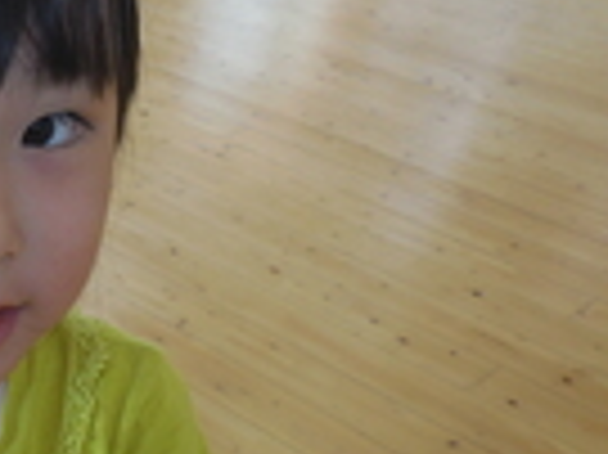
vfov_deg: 22.4
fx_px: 1141
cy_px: 315
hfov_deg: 27.6
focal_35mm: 65
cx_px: -41
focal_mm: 4.5
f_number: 3.3
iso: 125
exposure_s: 1/50
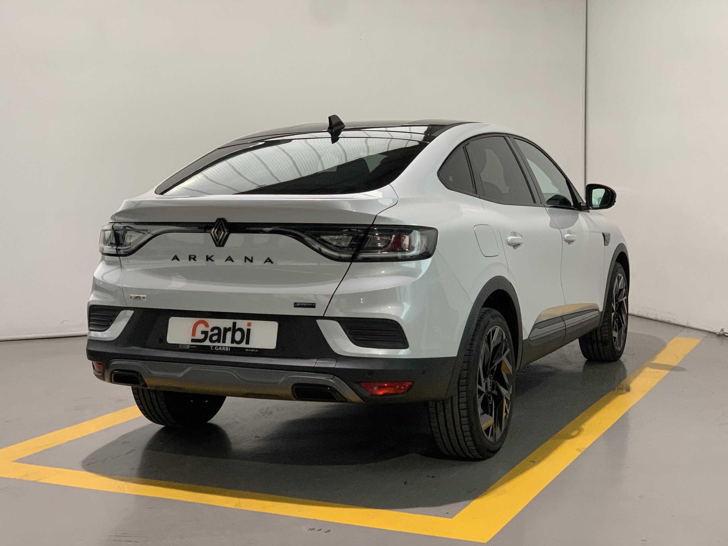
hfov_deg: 36.8
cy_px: 273
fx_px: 1094
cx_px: 364
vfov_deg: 28.0
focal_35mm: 52
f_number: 2.4
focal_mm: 6
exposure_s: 1/60
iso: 250
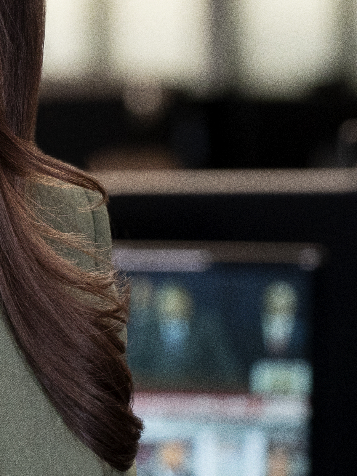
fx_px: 6367
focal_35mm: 463
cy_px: 41
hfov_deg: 3.2
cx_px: -466
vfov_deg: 4.3
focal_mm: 129
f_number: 4.5
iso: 2000
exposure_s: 1/125
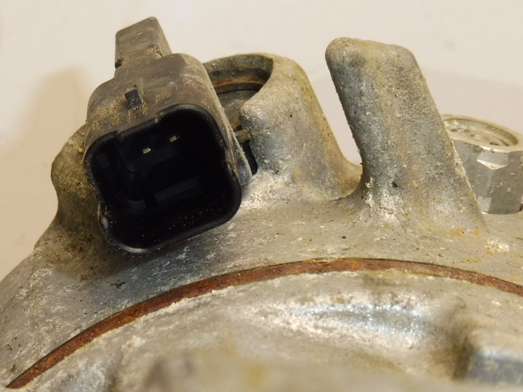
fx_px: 1632
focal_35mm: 108
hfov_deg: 18.1
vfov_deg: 13.7
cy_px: 242
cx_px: 147
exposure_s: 1/80
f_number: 4.5
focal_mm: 9
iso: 200
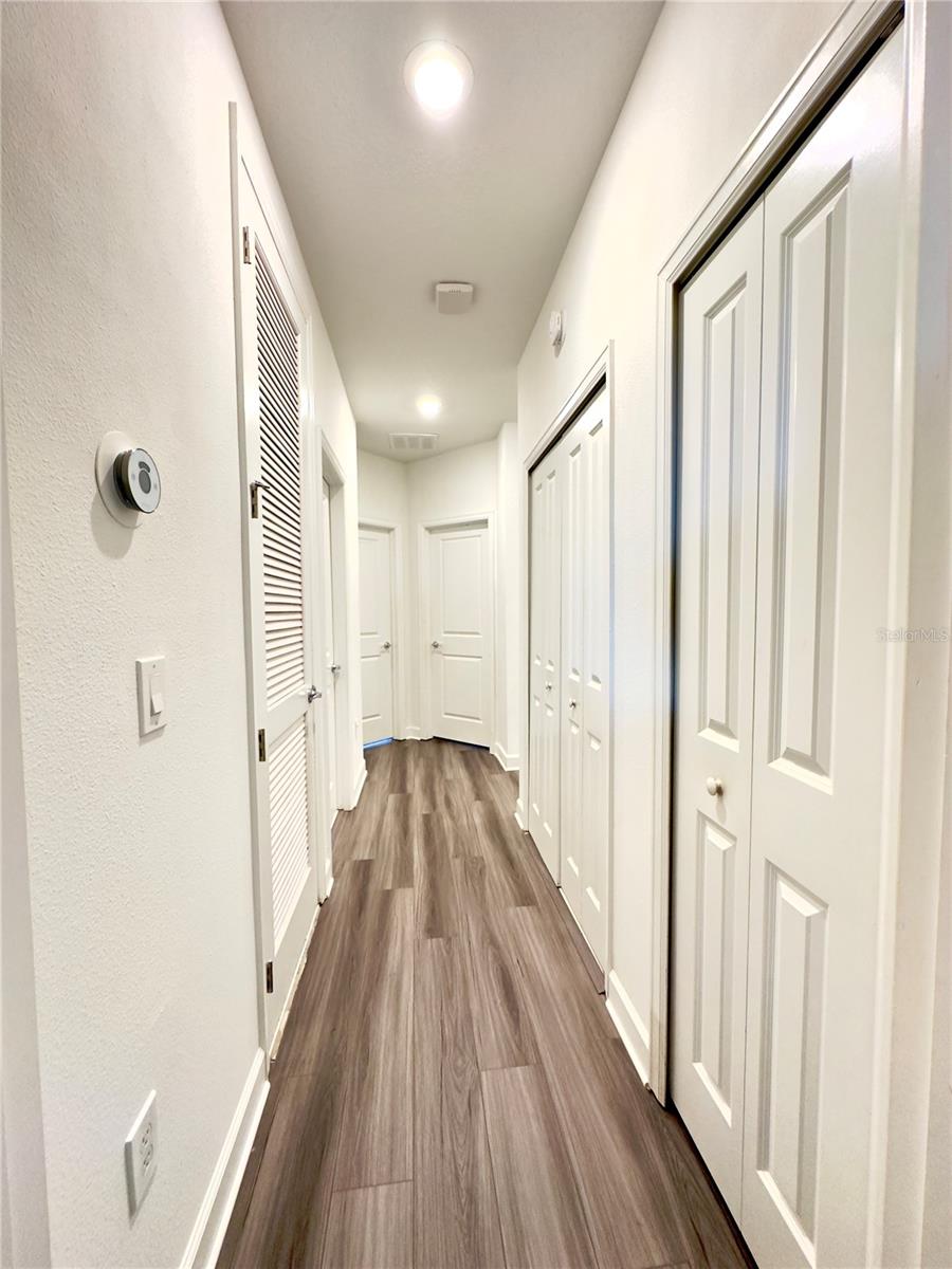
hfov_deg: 85.7
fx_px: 513
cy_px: 634
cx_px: 476
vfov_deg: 102.1
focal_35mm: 14
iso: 400
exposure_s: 1/60
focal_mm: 2.22
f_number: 2.2
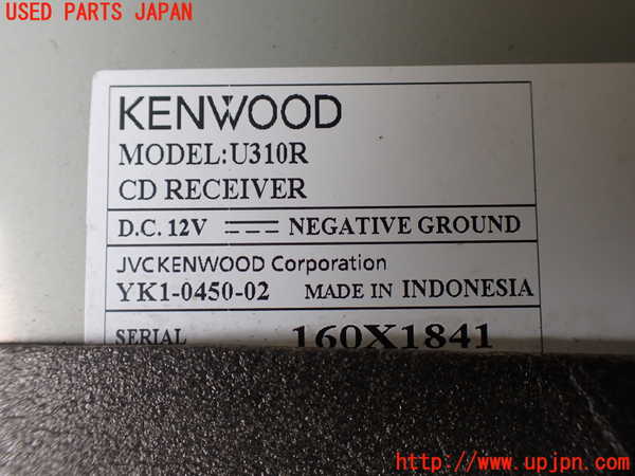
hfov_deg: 60.0
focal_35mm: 30
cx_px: 318
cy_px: 238
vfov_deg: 46.8
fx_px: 550
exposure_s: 1/125
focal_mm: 5.4
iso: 100
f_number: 2.3
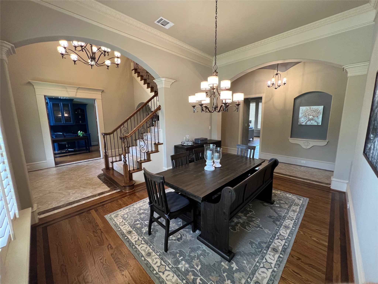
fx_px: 142
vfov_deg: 89.9
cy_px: 142
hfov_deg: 106.2
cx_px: 189
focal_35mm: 13
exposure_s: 1/60
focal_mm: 1.57
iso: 200
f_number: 1.8
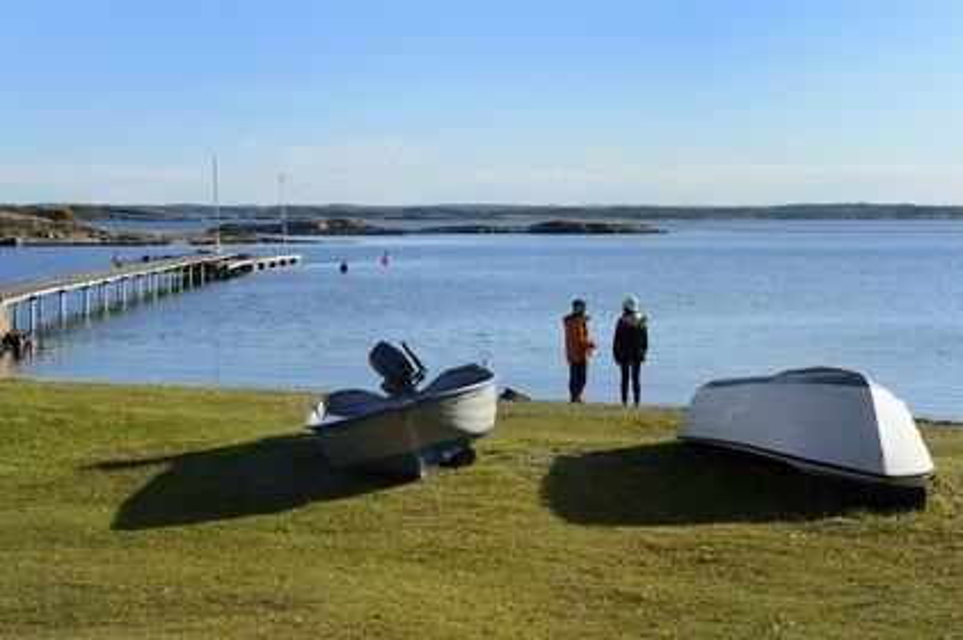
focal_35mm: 66
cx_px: 482
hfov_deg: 30.5
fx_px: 1764
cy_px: 320
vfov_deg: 20.6
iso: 200
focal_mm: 66
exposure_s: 1/160
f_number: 14
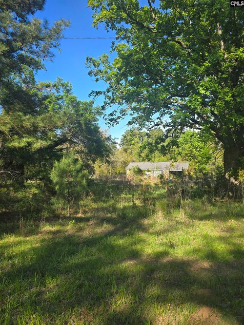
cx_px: 122
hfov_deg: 58.9
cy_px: 162
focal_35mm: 23
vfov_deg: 73.9
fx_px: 216
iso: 12
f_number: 1.7
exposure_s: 1/291
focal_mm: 6.3
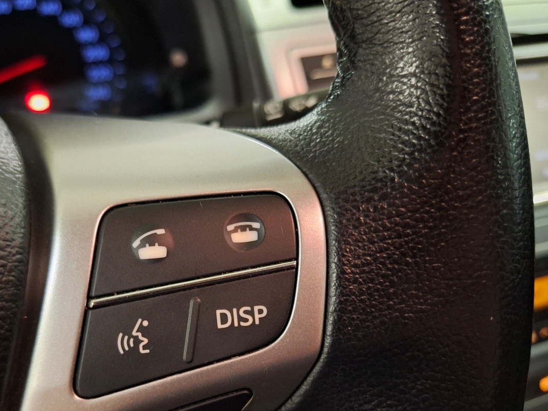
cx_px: 209
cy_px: 264
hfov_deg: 57.7
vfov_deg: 44.9
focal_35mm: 31
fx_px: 491
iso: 500
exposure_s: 1/20
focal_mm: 5.54
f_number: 1.8
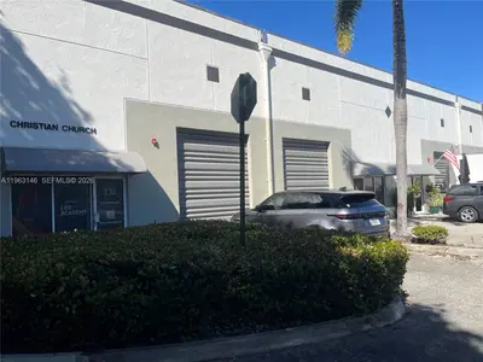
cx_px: 242
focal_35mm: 26
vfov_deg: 53.1
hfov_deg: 67.3
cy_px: 181
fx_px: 363
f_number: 1.6
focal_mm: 5.1
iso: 50
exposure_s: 1/3745
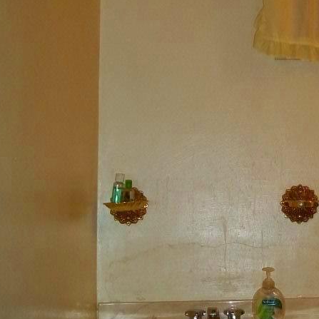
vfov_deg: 21.4
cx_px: 297
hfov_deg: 20.9
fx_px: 845
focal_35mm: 81
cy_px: 134
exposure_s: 1/30
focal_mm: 5.7
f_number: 2.9
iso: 80
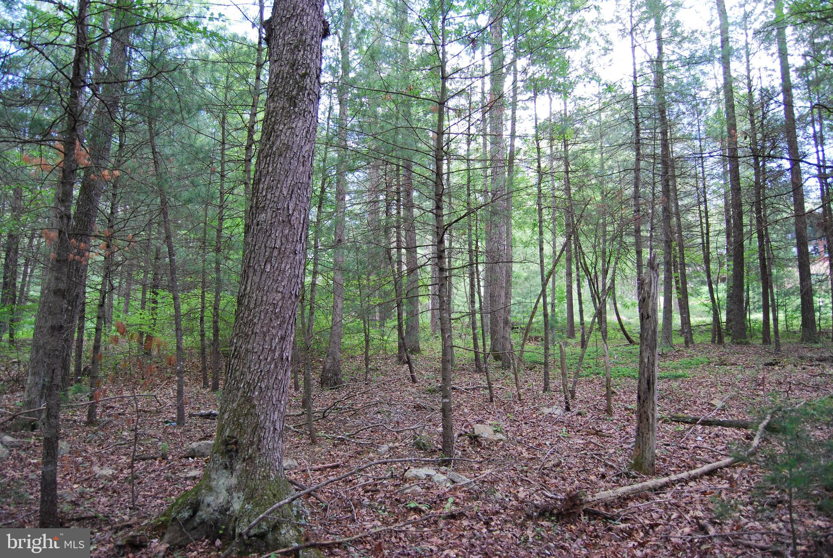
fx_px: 625
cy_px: 279
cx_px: 416
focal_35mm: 27
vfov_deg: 48.0
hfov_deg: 67.3
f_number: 3.5
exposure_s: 1/50
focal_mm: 18
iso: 400
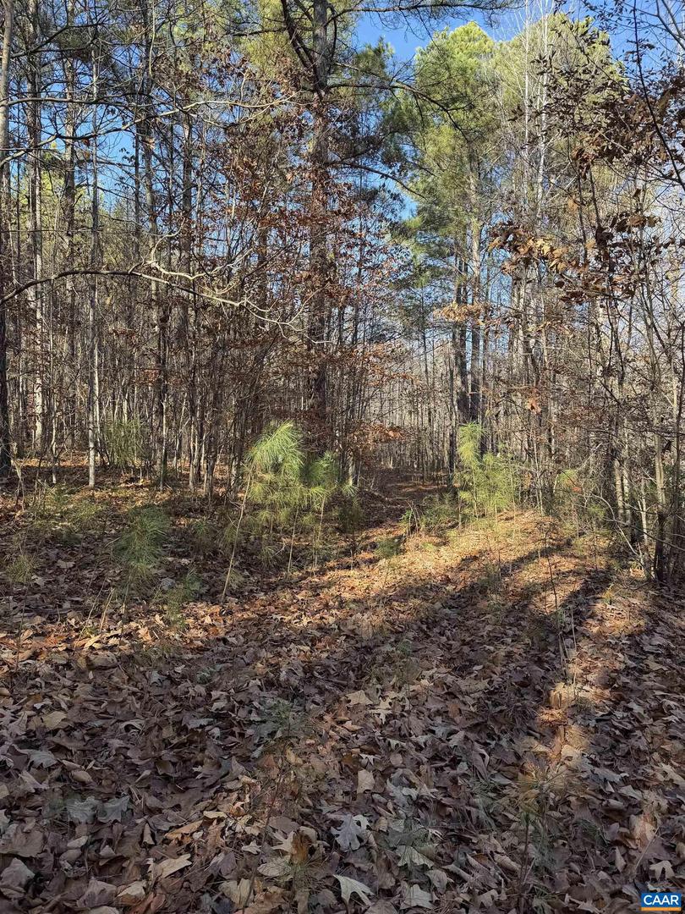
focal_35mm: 24
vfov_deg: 71.6
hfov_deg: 56.8
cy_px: 457
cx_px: 342
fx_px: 633
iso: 80
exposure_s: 1/551
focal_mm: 6.76
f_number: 1.78
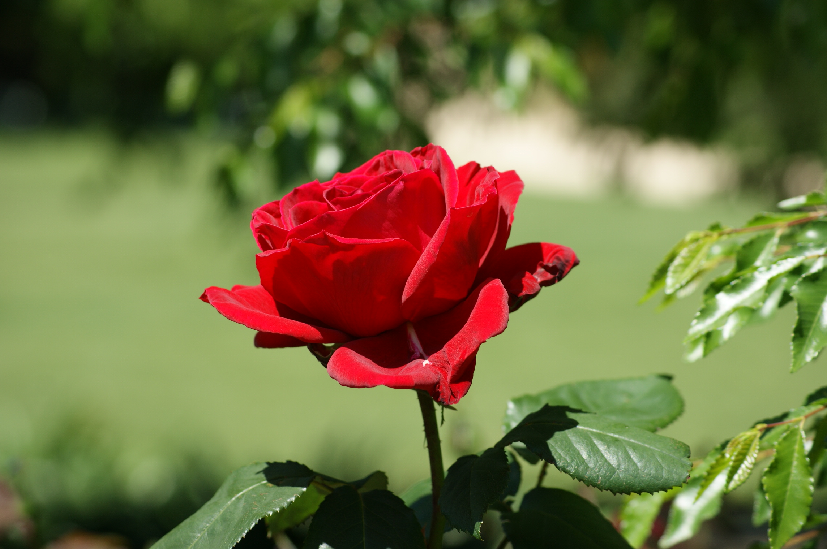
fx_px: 3098
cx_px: 414
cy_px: 274
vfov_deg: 10.1
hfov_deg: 15.2
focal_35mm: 135
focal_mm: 90
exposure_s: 1/320
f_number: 5.6
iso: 100
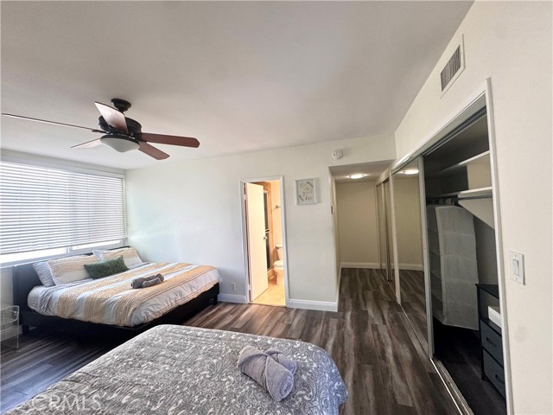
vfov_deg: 85.7
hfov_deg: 102.1
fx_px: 224
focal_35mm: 14
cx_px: 276
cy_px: 208
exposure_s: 1/120
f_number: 2.2
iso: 160
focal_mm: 2.22
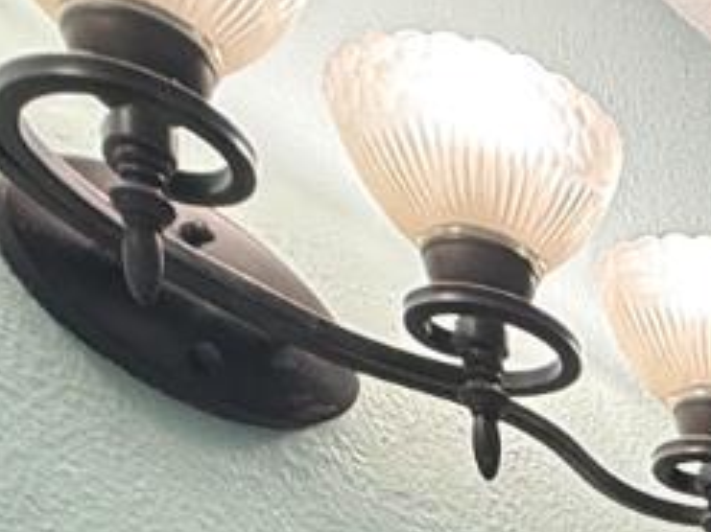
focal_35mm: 85
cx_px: 1347
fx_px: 1745
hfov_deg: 17.6
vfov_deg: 12.8
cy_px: 1327
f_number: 2.2
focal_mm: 2.22
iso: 200
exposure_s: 1/60
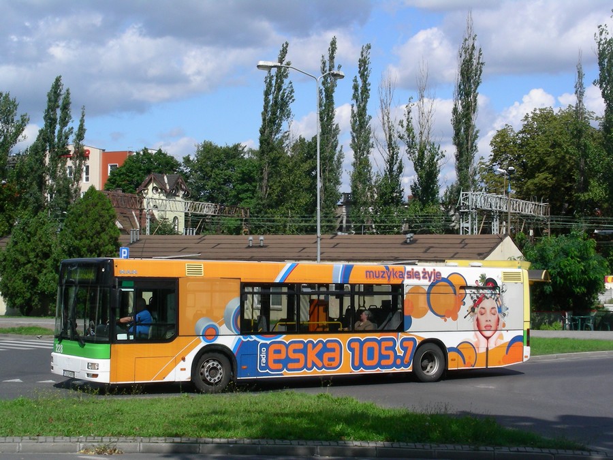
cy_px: 230
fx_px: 1116
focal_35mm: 63
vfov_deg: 23.3
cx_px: 306
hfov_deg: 30.7
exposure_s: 1/464
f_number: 5.6
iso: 50
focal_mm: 10.5
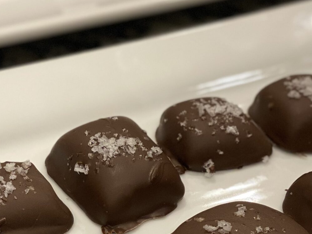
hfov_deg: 14.8
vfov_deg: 11.1
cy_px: 135
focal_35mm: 133
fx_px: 1199
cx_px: 90
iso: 125
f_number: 2
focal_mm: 6
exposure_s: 1/60
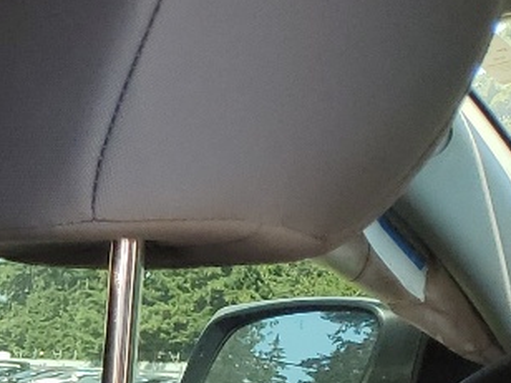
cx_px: -748
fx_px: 1993
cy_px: 788
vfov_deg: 10.1
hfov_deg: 11.7
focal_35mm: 135
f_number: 1.5
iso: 50
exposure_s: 1/357
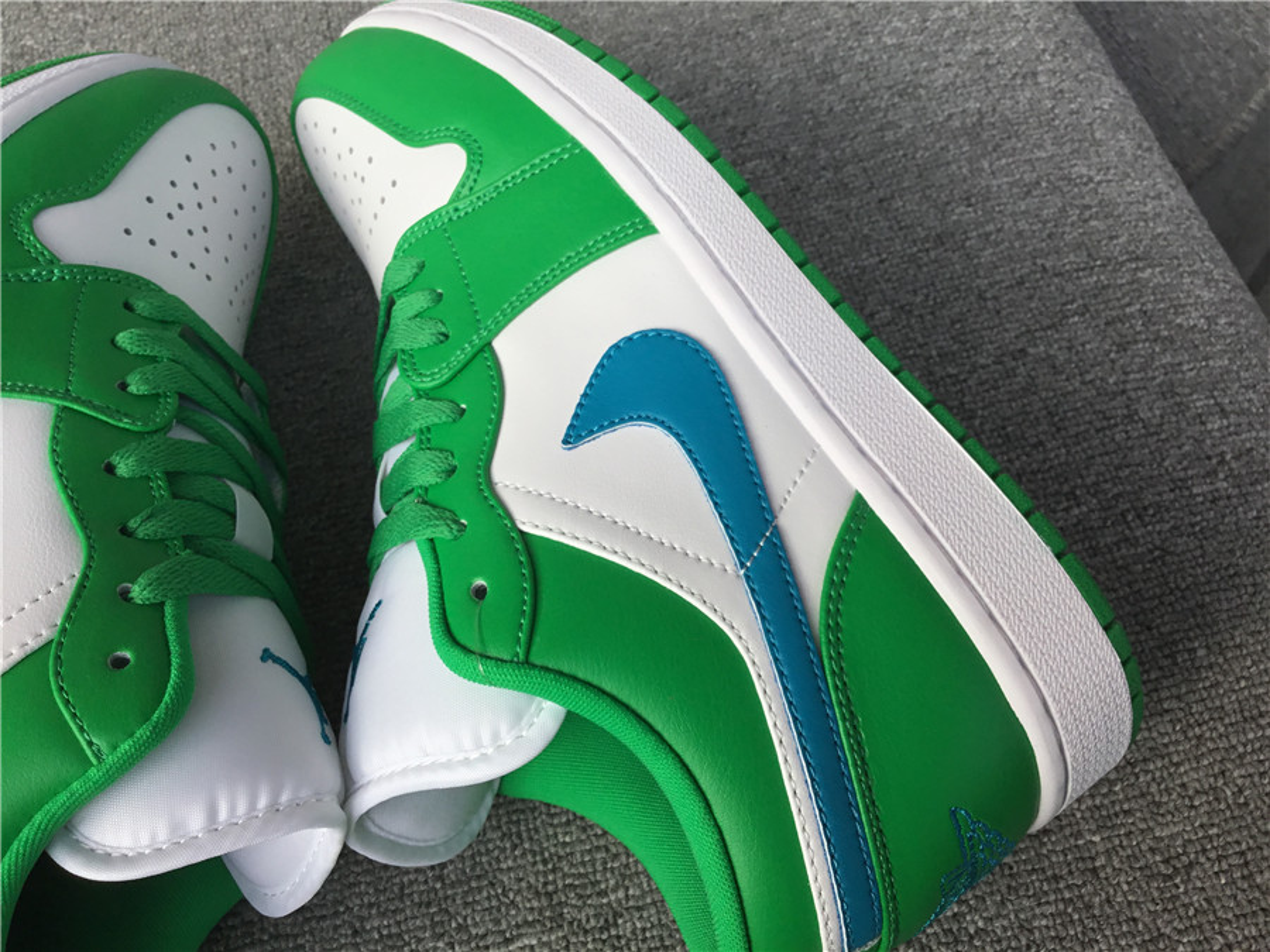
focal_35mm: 31
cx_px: 635
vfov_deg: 45.4
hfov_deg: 58.4
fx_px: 1137
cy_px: 476
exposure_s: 1/578
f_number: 2.4
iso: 25
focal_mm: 3.3
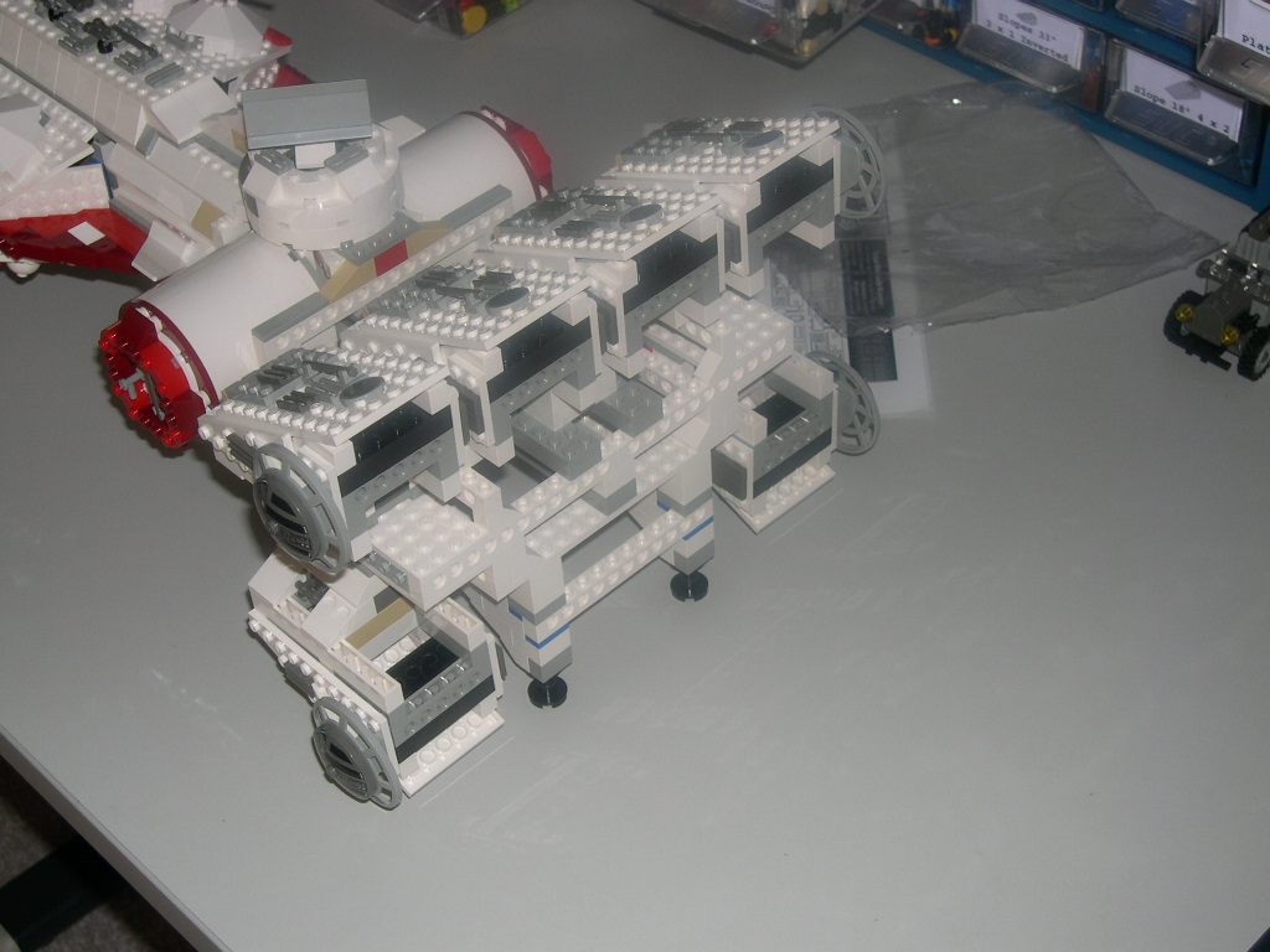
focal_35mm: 57
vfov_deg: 25.7
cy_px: 476
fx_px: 2091
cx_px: 635
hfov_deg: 33.8
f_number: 3.4
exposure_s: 1/60
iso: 100
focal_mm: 12.2
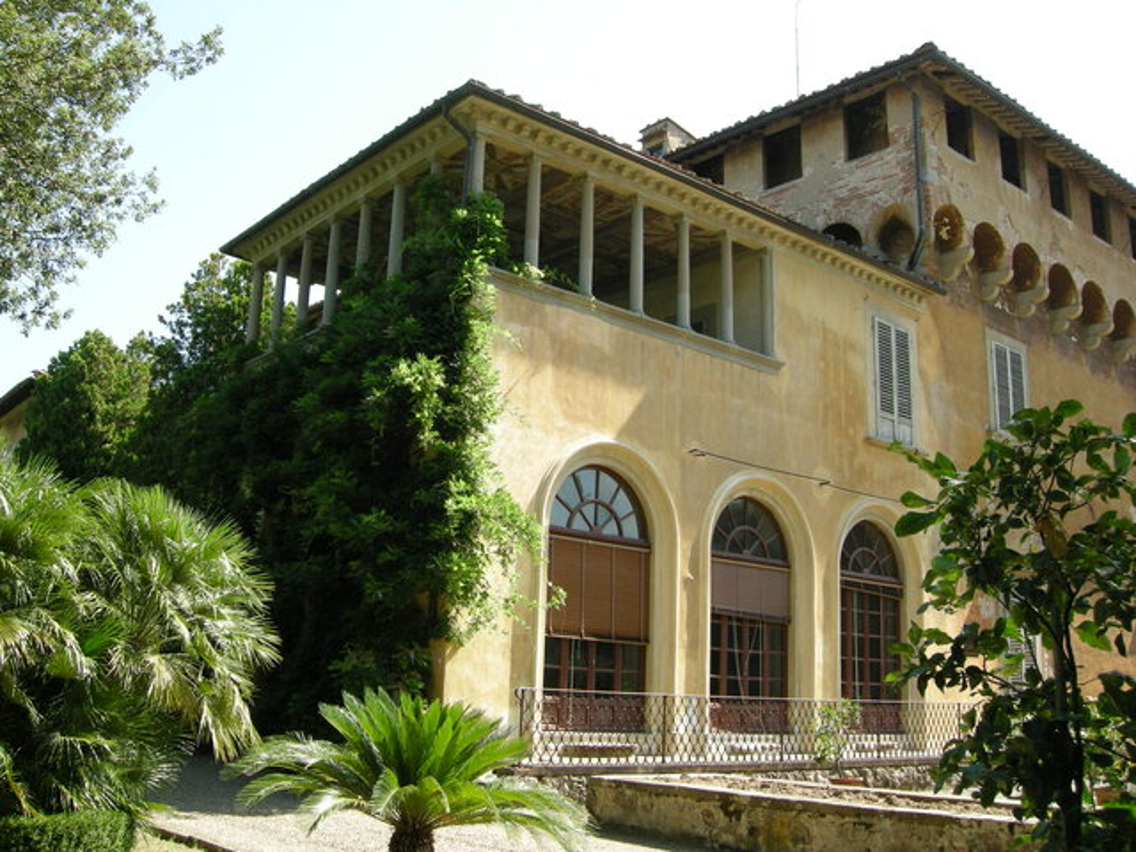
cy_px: 426
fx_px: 1181
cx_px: 568
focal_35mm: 36
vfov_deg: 39.7
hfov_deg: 51.4
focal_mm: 7.5
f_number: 4.3
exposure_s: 1/127
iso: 64
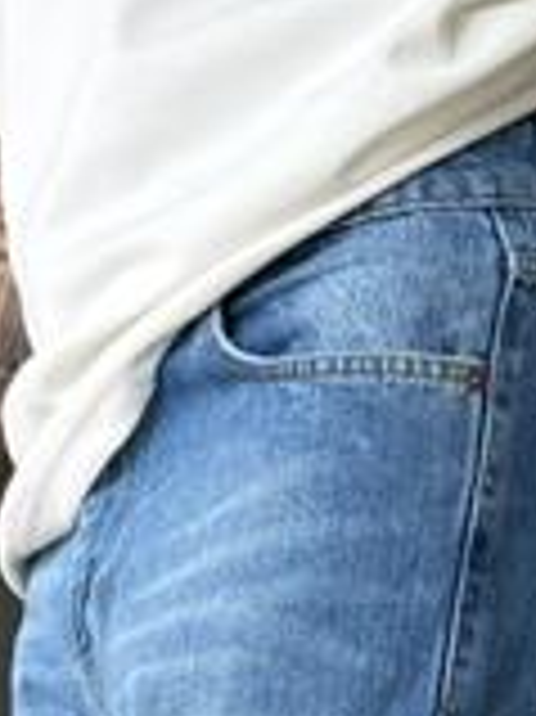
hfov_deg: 12.2
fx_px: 2501
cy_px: 1175
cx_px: 333
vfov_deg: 14.8
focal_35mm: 121
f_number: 1.78
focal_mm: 6.76
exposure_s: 1/435
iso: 80
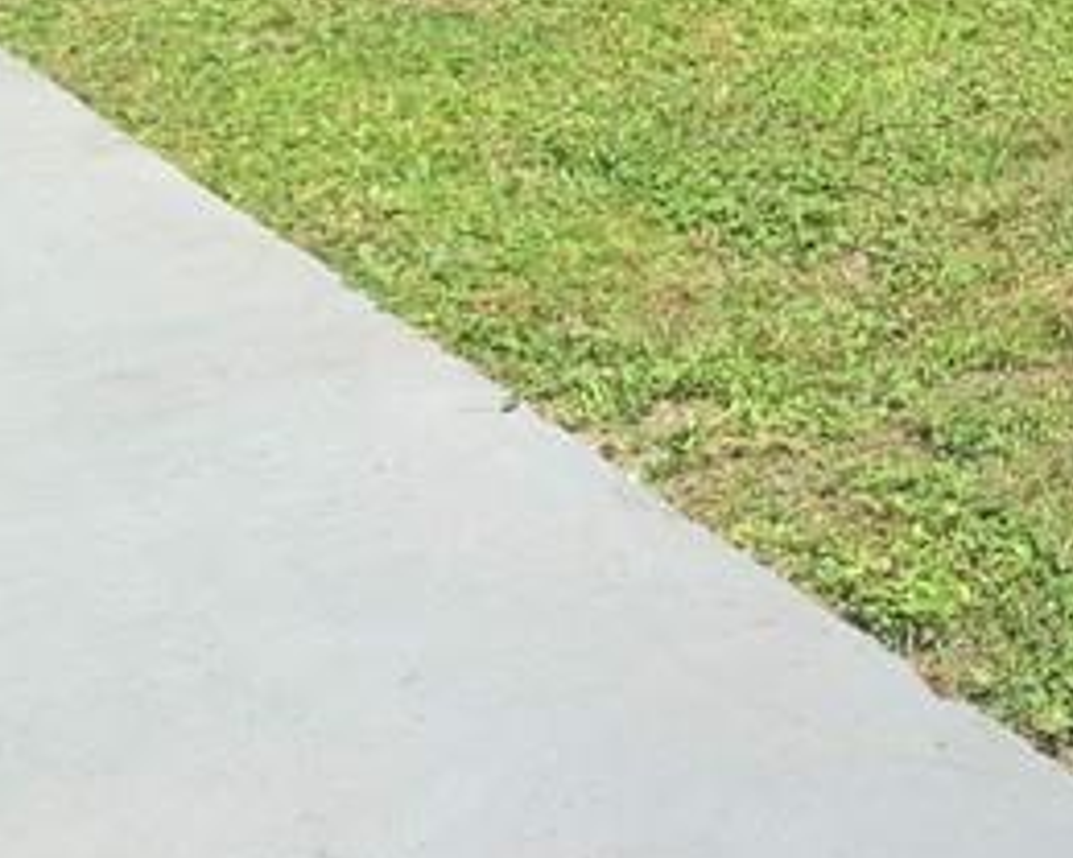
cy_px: -478
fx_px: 3176
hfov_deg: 16.8
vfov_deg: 14.3
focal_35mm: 100
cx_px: 1746
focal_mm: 4.25
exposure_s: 1/1350
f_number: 1.8
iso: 25
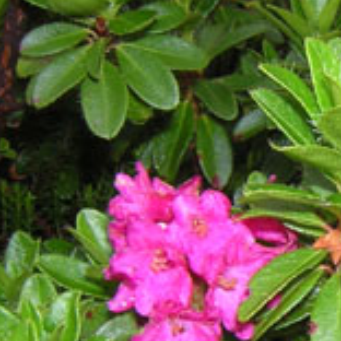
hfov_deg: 17.5
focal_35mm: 92
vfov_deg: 18.7
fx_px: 1025
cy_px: 280
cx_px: 461
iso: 100
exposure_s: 1/60.1
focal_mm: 4.7
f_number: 5.2
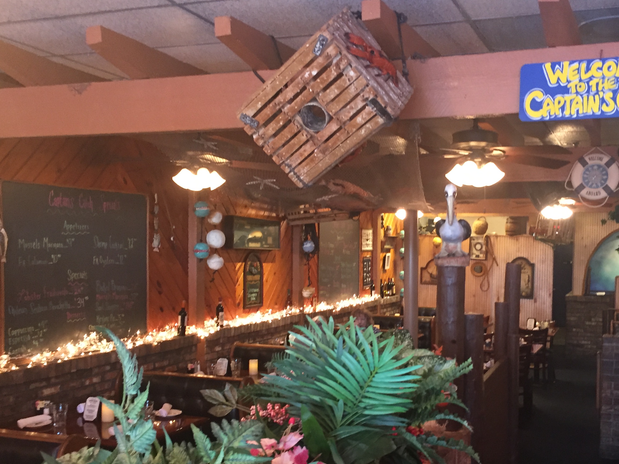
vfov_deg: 35.0
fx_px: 733
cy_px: 279
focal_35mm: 41
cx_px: 373
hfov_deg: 45.5
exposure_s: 1/17
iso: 250
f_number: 2.2
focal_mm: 4.15
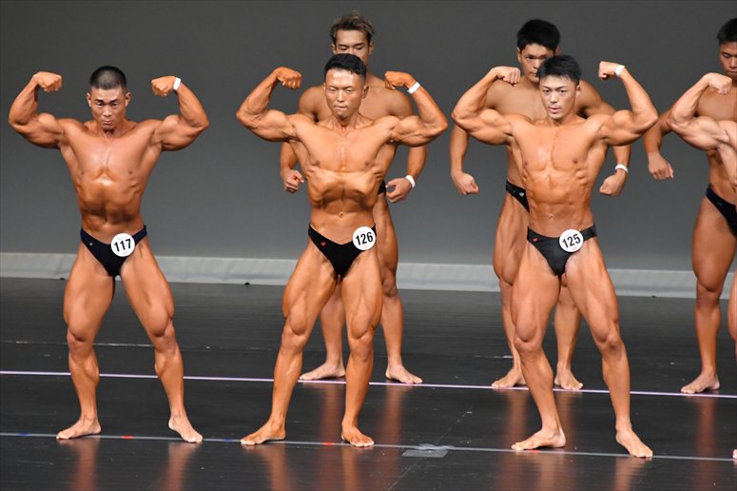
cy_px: 246
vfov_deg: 4.0
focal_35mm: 345
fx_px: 7060
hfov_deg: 6.0
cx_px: 368
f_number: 5.6
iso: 5000
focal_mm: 230
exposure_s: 1/400
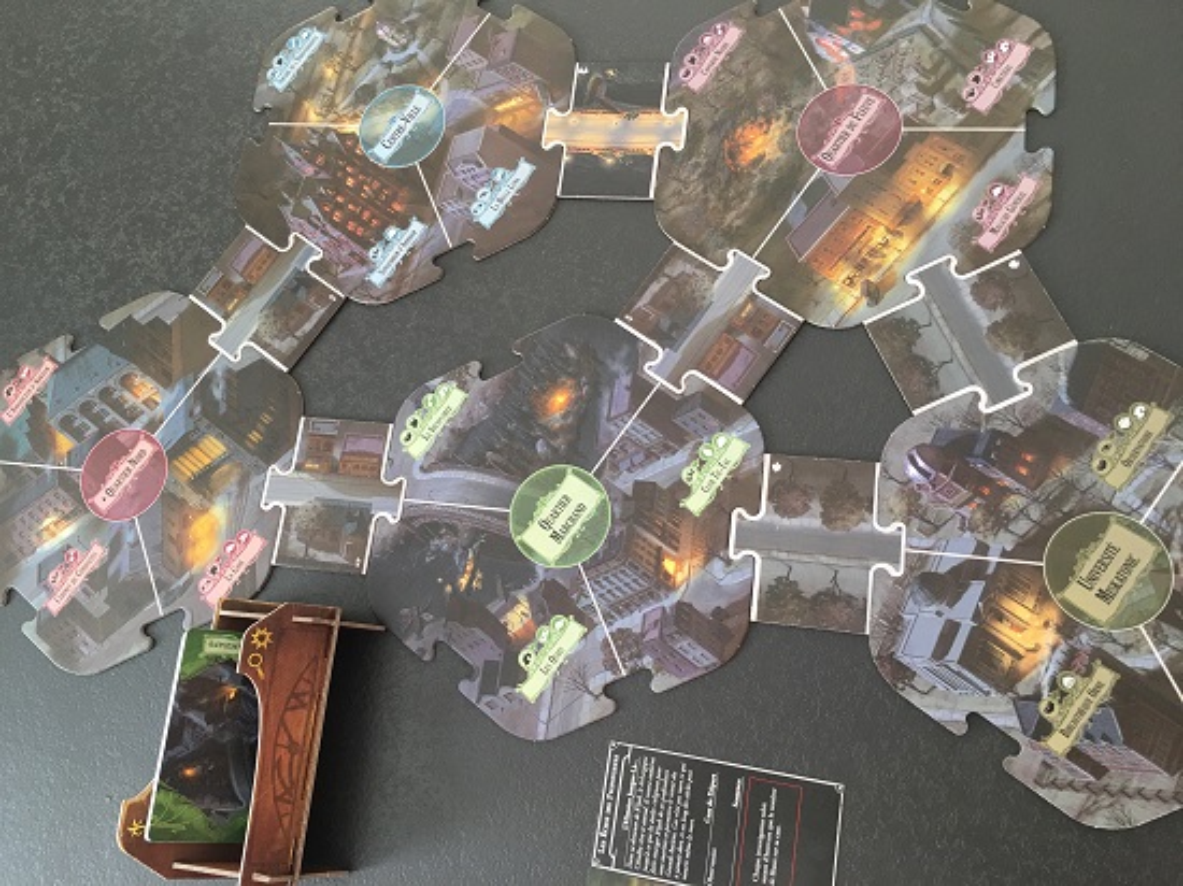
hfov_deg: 61.7
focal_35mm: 29
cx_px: 592
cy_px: 443
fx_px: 991
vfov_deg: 48.2
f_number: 2.2
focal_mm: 4.15
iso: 32
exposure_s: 1/17
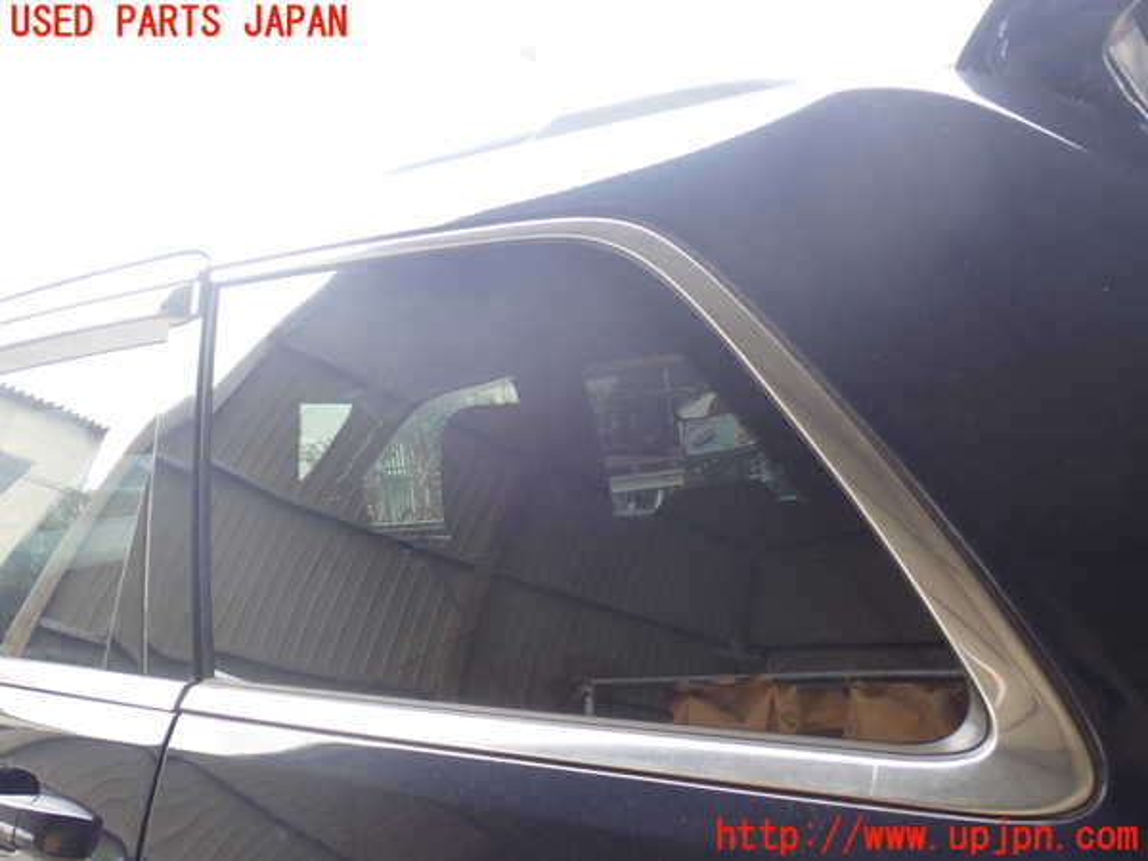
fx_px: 995
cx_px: 574
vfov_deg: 46.8
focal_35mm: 30
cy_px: 430
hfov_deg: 60.0
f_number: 3.2
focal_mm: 5.4
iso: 100
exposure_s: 1/60
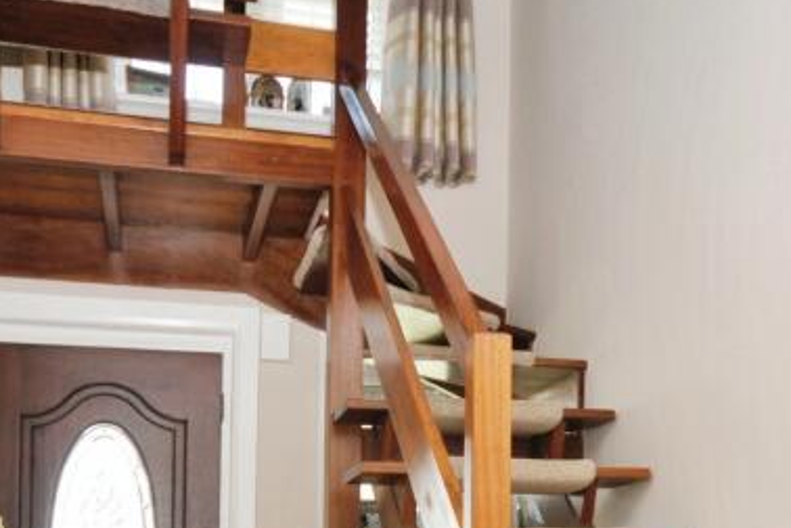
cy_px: 535
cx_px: 431
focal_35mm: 47
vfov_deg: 27.1
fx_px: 1026
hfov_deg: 42.1
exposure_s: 1/60
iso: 200
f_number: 5
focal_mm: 11.5
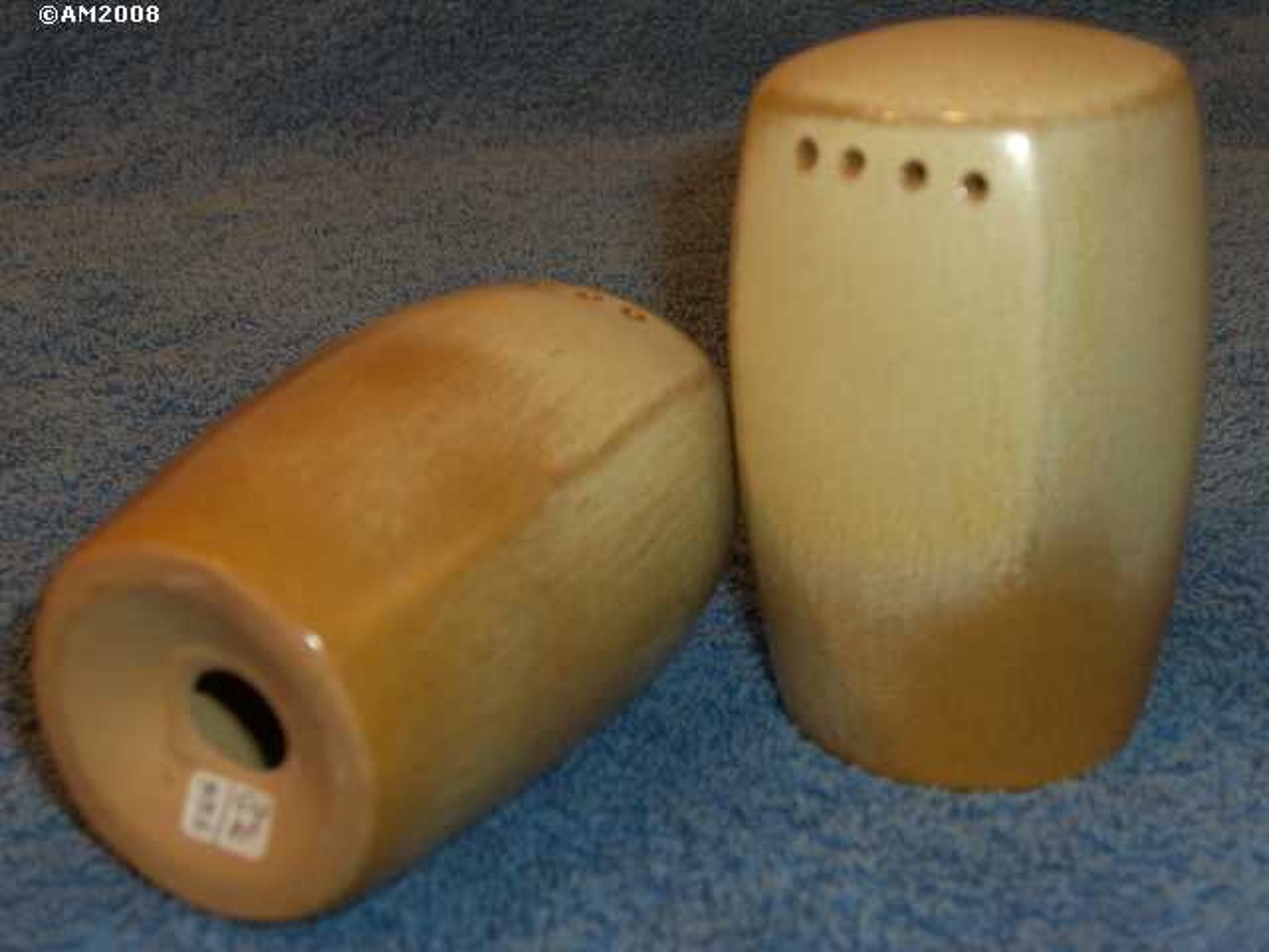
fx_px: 2420
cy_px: 476
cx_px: 634
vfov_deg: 22.3
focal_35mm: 66
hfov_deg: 29.4
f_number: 3.8
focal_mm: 13.7
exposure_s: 1/30
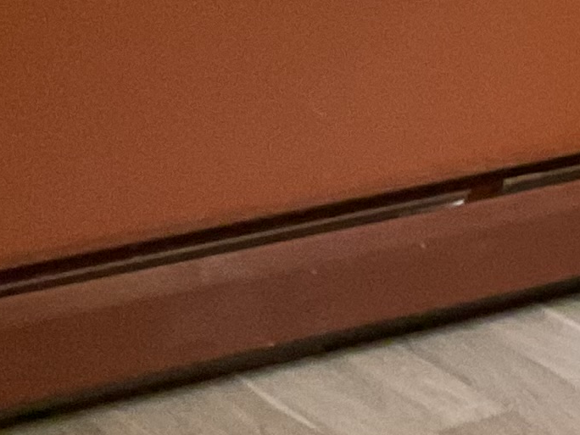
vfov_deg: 8.2
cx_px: 1494
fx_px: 2865
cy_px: -515
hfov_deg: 9.8
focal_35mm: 171
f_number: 1.8
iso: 250
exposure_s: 1/40
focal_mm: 3
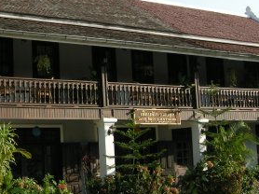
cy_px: 71
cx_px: 67
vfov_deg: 17.7
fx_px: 620
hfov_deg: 23.4
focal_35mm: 83
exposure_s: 1/208
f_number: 4.8
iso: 64
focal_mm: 7.5
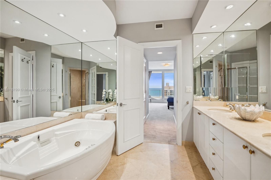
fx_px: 128
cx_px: 136
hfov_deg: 93.3
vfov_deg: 70.3
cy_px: 90
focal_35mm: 17
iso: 250
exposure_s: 1/200
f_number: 8
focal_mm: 17
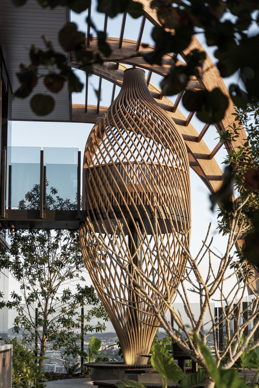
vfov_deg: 35.6
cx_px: 130
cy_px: 194
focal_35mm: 56
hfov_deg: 24.2
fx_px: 604
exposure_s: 1/1000
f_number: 2.8
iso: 400
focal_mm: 56
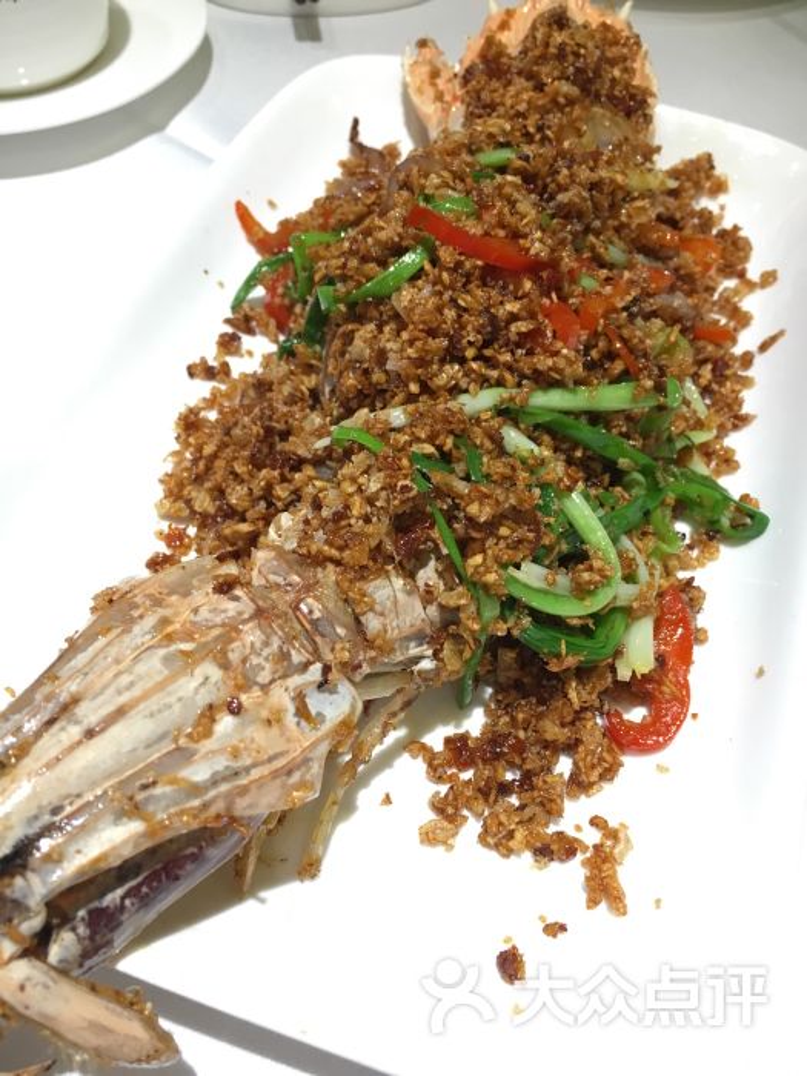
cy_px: 538
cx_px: 404
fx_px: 901
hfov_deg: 48.2
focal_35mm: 29
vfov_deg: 61.7
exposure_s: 1/33
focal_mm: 4.15
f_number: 2.2
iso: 100
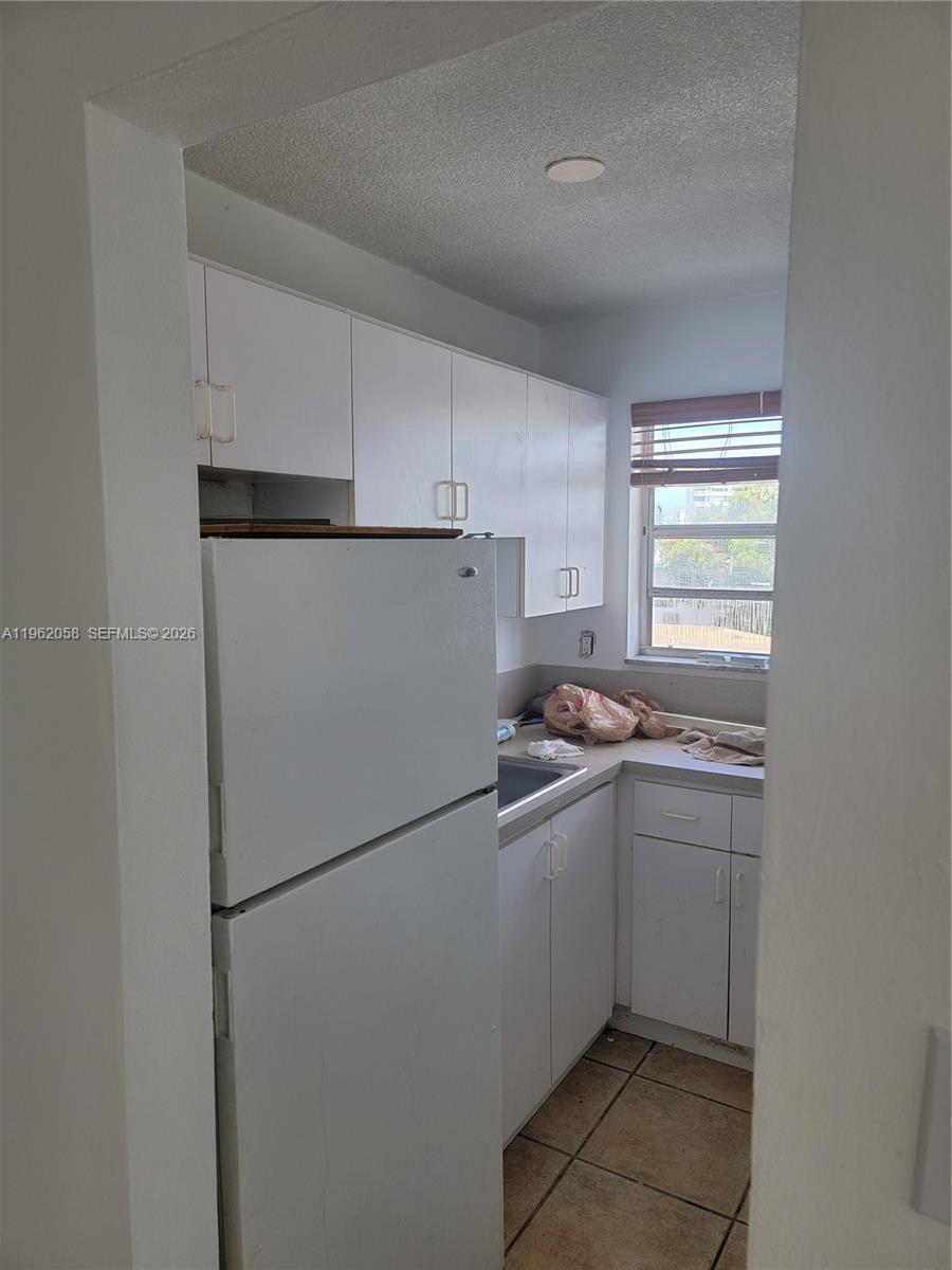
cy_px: 635
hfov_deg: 56.8
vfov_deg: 71.6
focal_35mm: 24
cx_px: 476
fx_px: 880
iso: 64
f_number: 1.8
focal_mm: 6.7
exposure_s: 1/119
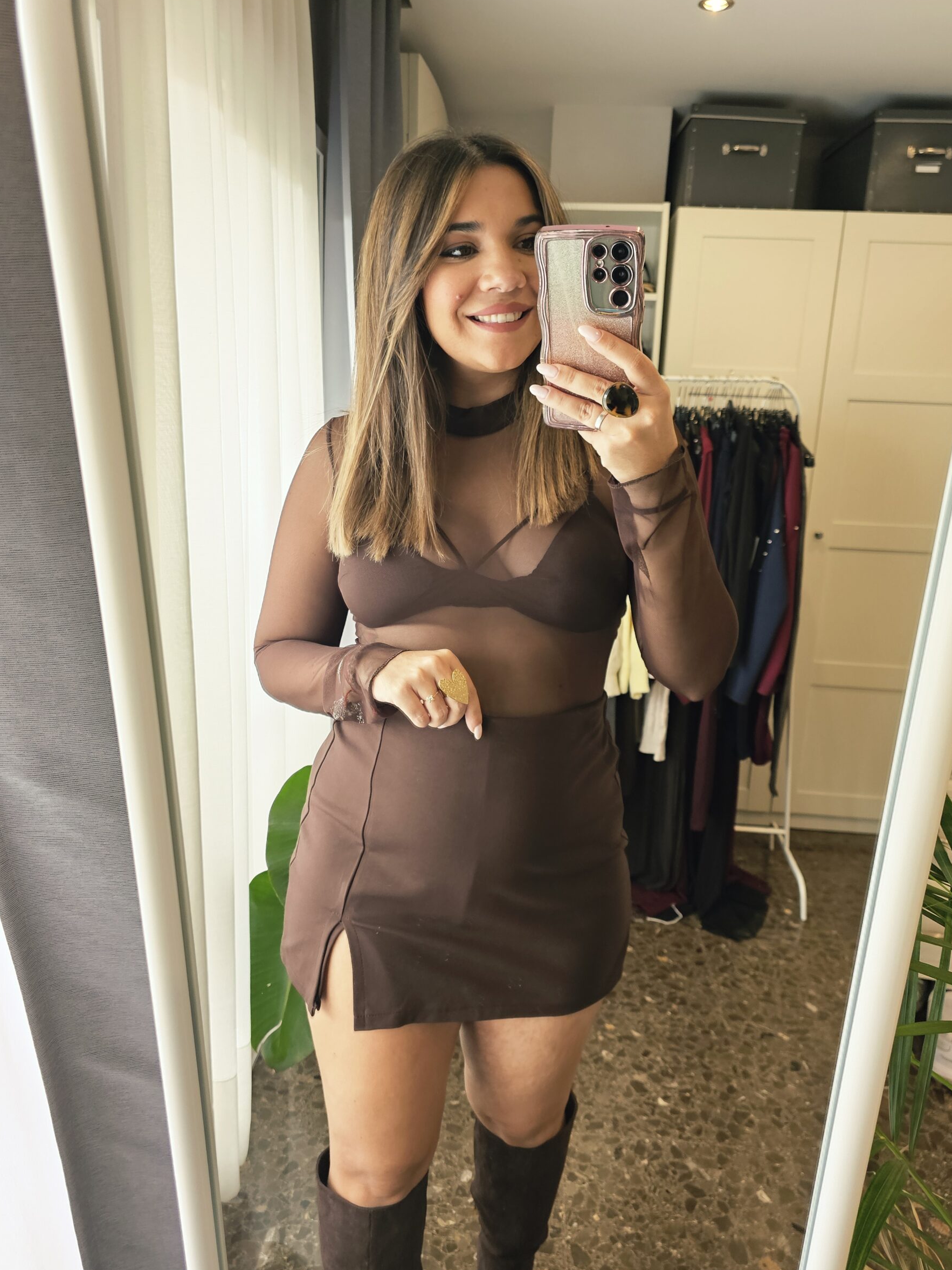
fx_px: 917
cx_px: 463
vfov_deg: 69.4
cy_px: 639
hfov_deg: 54.9
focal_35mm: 25
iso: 200
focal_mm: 6.3
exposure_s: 1/190
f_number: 1.7
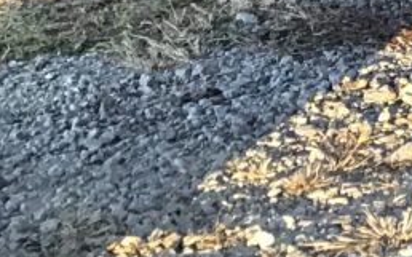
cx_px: 752
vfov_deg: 8.2
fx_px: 1672
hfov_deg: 12.7
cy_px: -340
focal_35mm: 149
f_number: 2.4
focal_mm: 3.3
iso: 64
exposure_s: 1/30
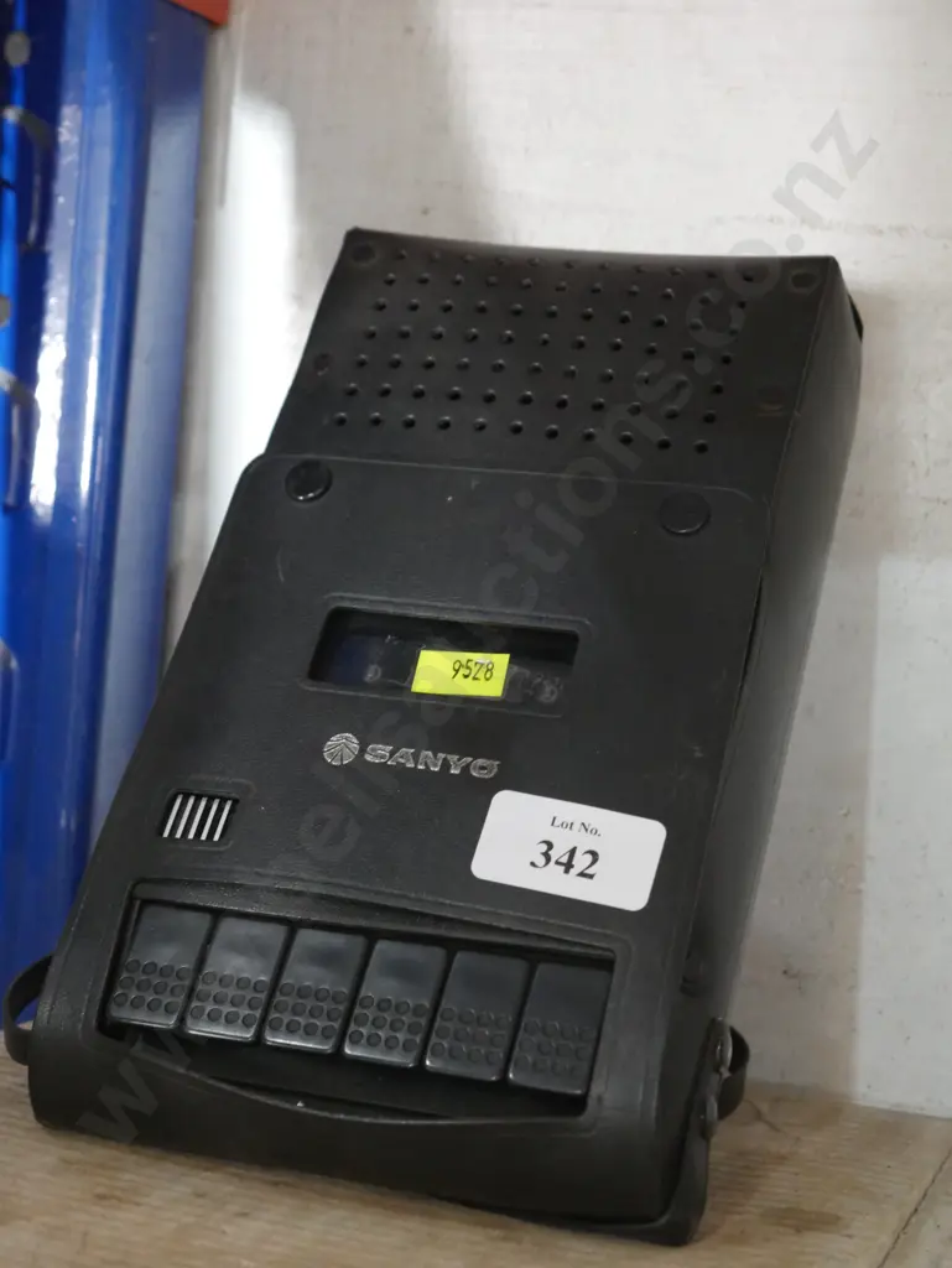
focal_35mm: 66
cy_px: 634
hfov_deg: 22.3
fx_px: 2418
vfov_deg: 29.4
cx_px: 476
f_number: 5.4
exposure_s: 1/25
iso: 3200
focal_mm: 33
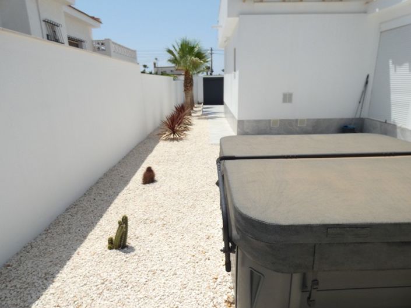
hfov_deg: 81.7
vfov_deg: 66.0
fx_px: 238
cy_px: 154
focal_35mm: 20
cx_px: 206
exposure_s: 1/2000
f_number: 2.8
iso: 80
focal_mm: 3.6
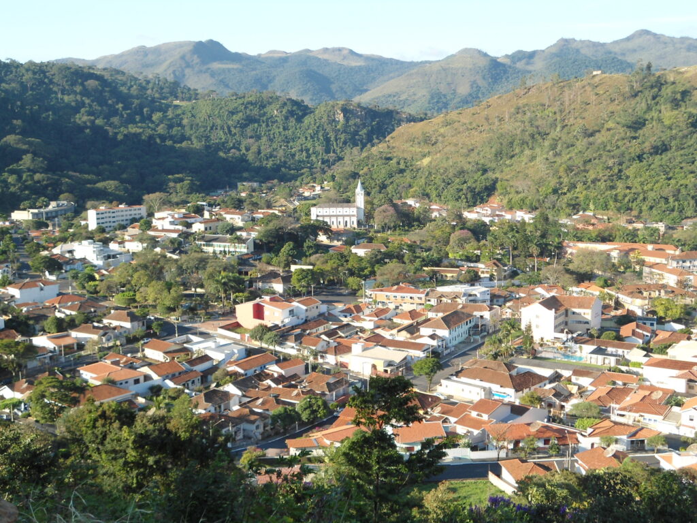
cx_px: 348
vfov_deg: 32.9
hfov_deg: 42.9
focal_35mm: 44
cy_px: 262
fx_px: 886
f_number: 3.5
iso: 80
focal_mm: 7.9
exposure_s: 1/250
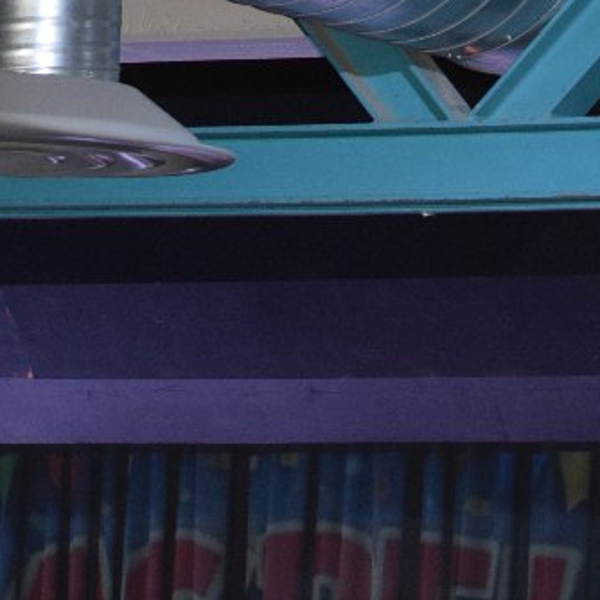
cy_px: 1274
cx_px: 18
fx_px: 7864
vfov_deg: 4.3
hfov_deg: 4.4
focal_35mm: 401
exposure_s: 1/60
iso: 1250
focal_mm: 70
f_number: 4
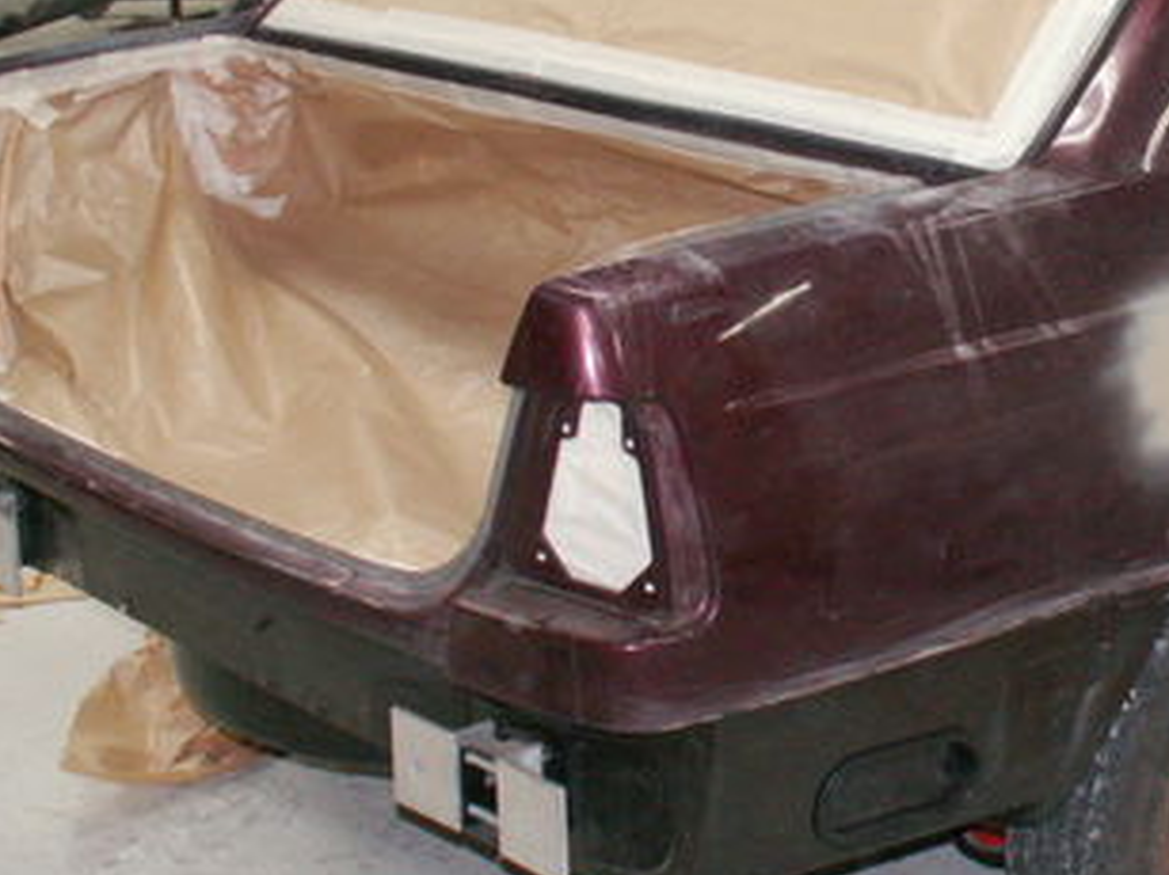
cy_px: 346
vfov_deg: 20.1
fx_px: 2464
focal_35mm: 73
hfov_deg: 25.9
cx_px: 1028
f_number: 2.8
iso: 160
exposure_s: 1/40
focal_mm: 5.86
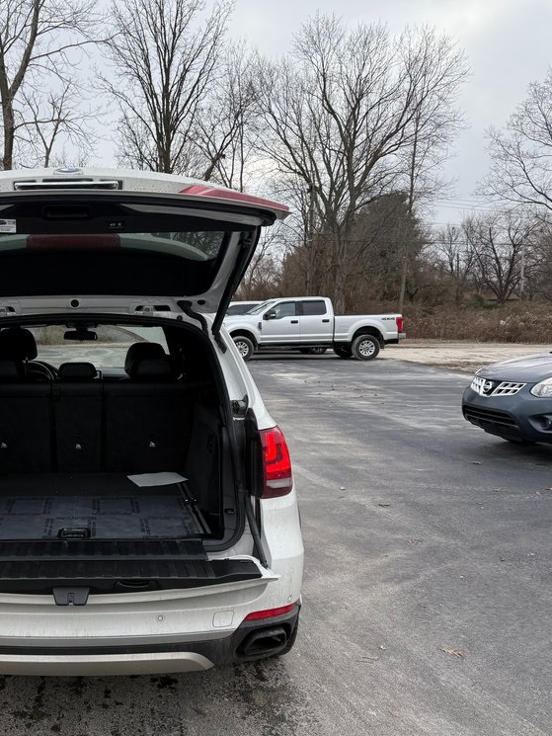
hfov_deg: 40.4
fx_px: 701
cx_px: 80
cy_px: 375
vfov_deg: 55.3
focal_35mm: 33
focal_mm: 6.76
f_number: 1.78
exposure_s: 1/1060
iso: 80
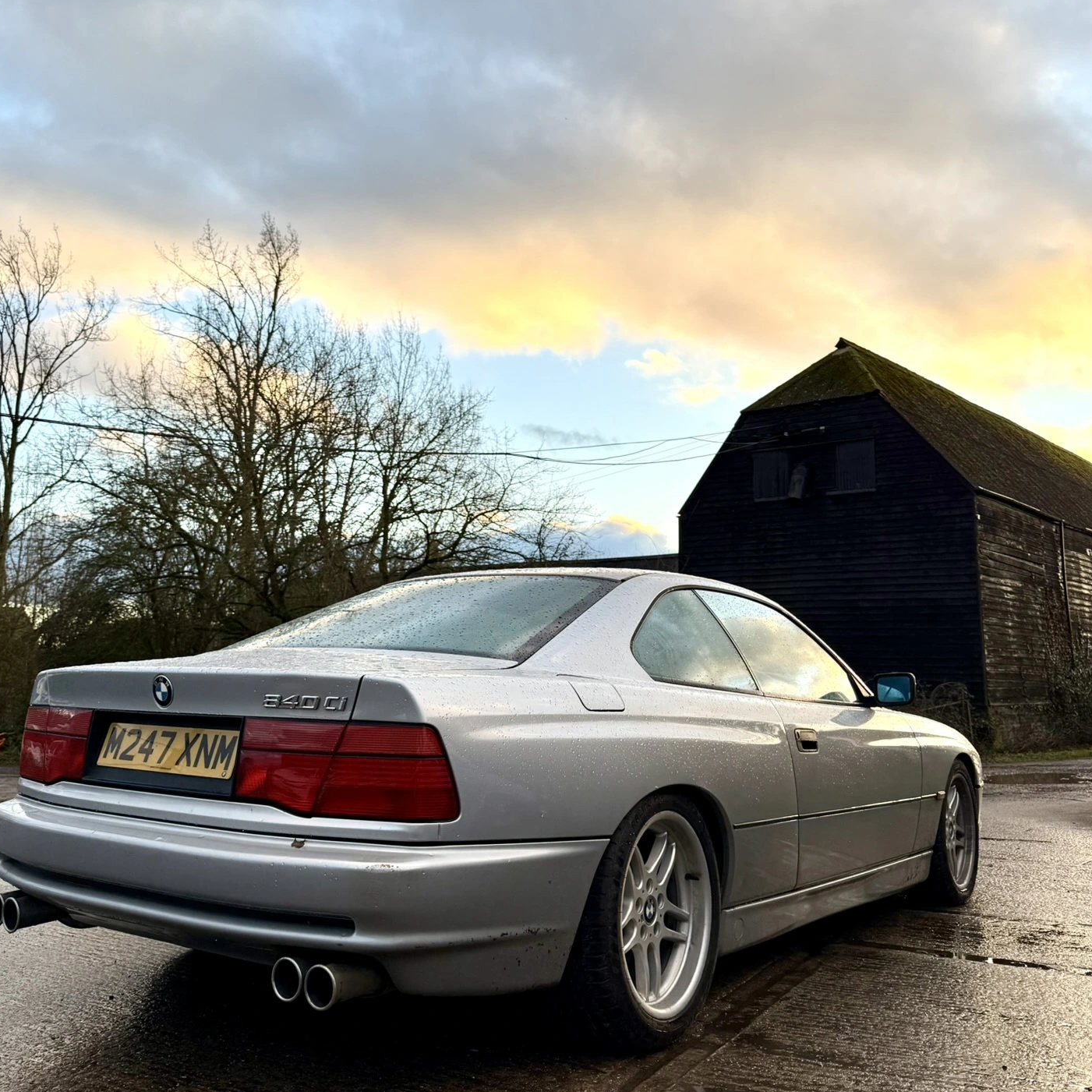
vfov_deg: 52.2
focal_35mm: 31
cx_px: 541
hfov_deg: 52.5
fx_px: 1106
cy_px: 442
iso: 80
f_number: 1.78
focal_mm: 6.76
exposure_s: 1/858
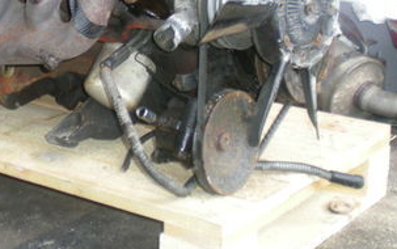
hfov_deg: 23.9
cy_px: 0
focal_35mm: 85
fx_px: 921
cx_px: 69
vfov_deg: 15.1
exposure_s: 1/118
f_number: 3.1
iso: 100
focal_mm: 6.3
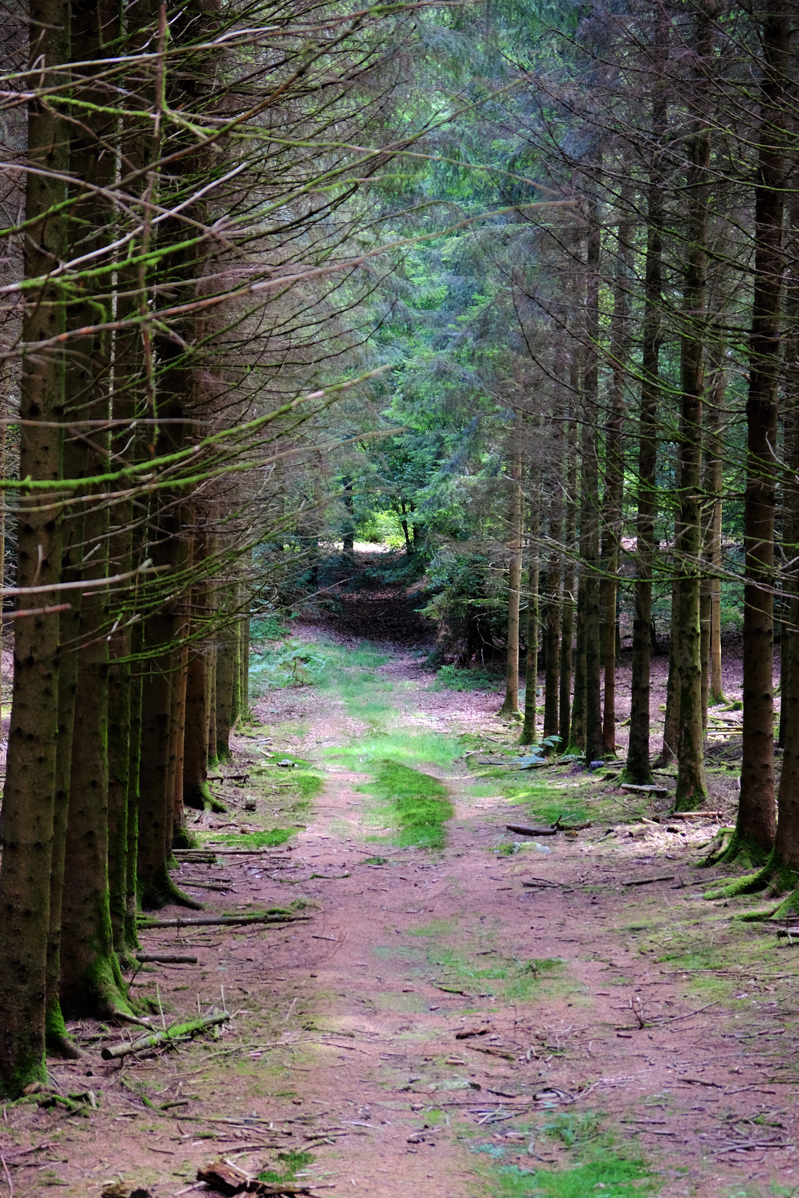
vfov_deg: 24.5
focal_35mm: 83
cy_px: 599
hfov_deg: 16.5
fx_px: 2763
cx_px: 400
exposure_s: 1/60
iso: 640
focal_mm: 55
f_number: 4
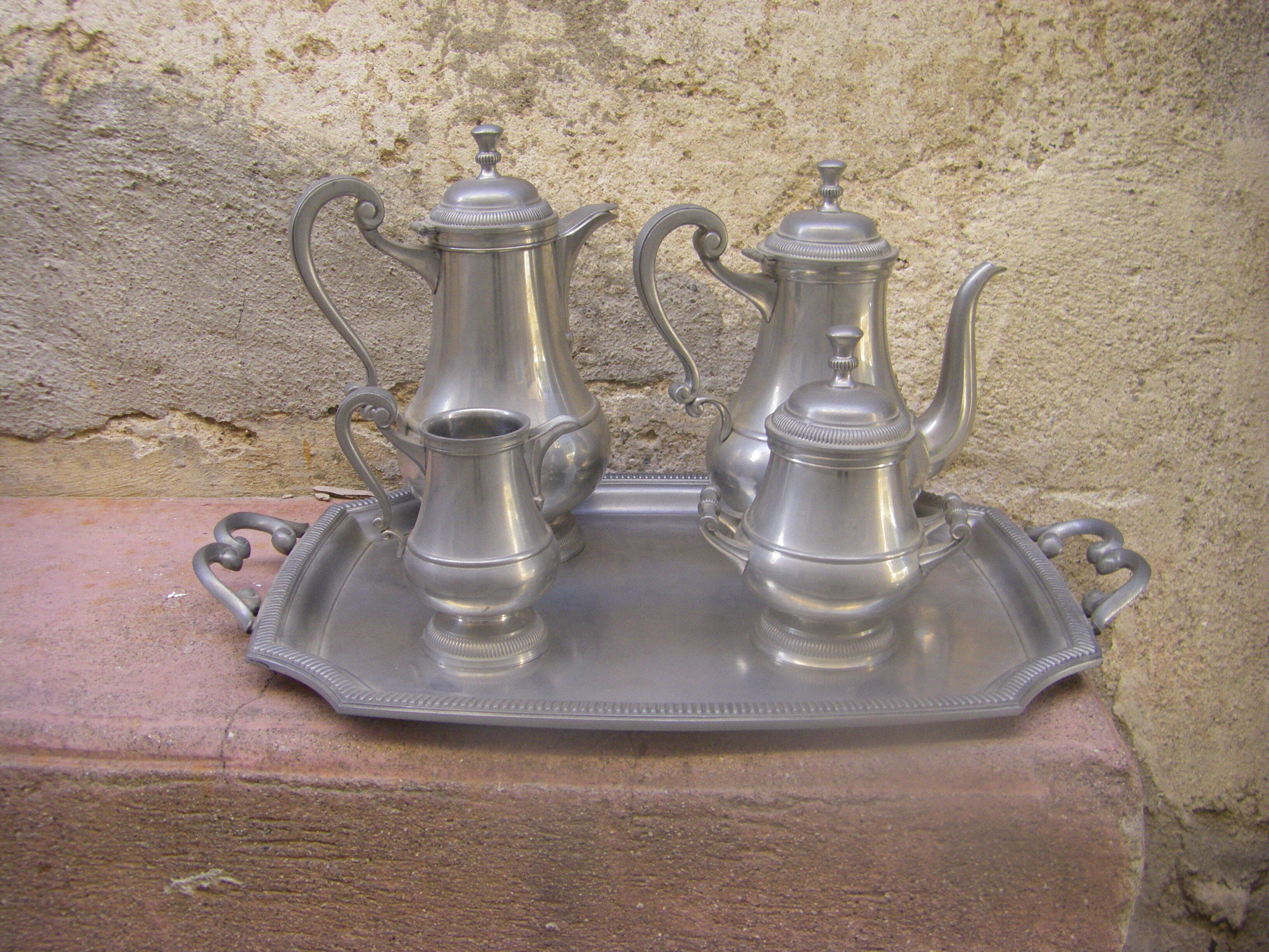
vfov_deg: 37.7
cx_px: 634
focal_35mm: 38
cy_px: 476
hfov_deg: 49.0
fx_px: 1393
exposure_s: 1/50
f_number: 3.5
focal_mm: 6.3
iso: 200
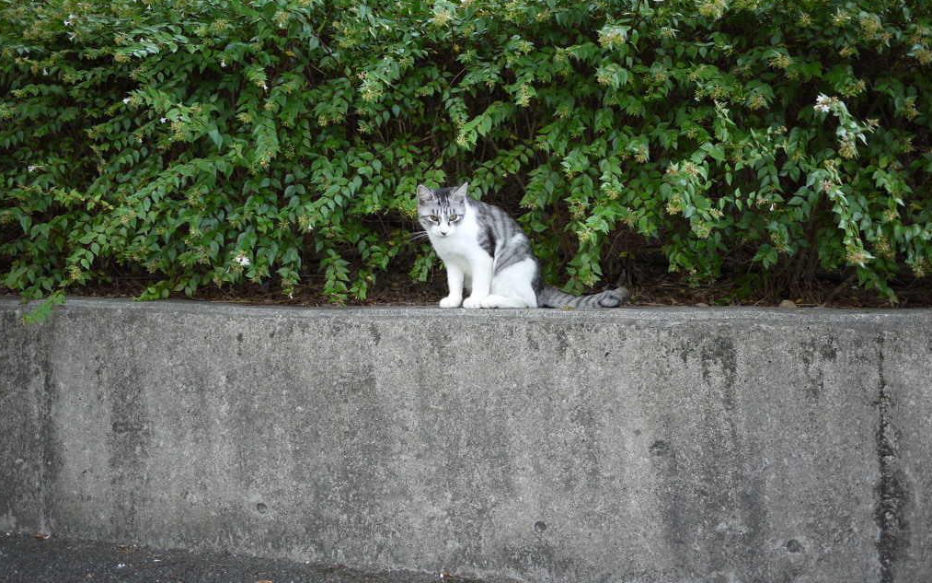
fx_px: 762
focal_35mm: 30
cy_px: 259
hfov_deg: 62.9
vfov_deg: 41.8
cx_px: 465
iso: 200
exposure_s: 1/60
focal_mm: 14
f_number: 2.5
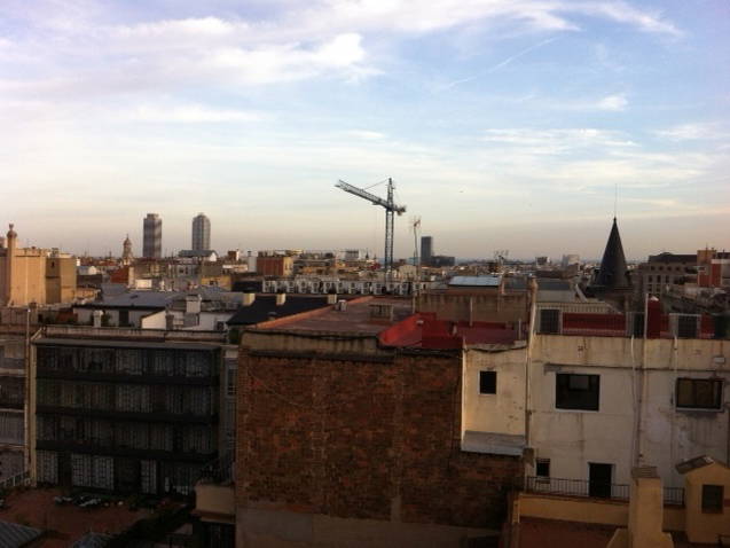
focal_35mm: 35
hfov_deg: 52.6
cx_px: 365
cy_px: 274
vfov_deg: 40.7
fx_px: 738
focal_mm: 3.85
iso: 80
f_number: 2.8
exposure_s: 1/408
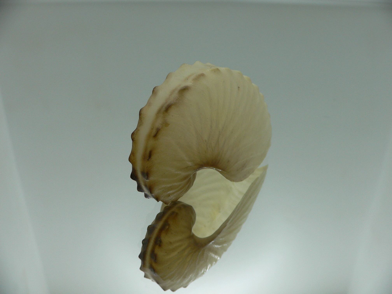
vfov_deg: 40.7
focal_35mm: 35
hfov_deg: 52.6
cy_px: 147
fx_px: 396
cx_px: 196
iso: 80
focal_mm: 4.6
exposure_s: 1/100
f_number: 3.3
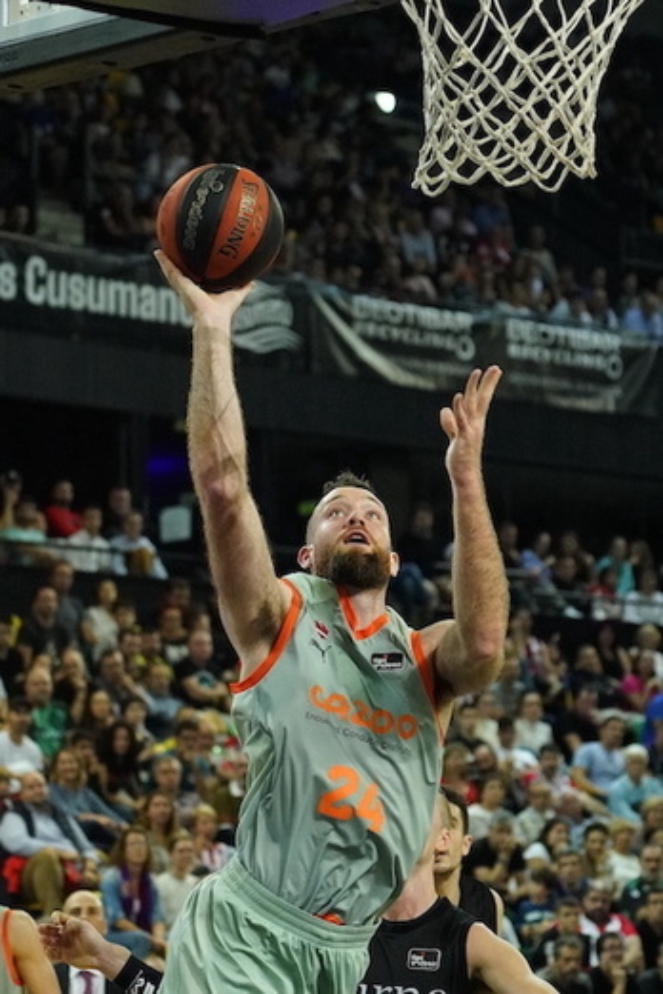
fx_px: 4143
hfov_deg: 9.1
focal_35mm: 150
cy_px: 497
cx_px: 332
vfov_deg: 13.7
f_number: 4.5
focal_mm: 100
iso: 10000
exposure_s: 1/1000
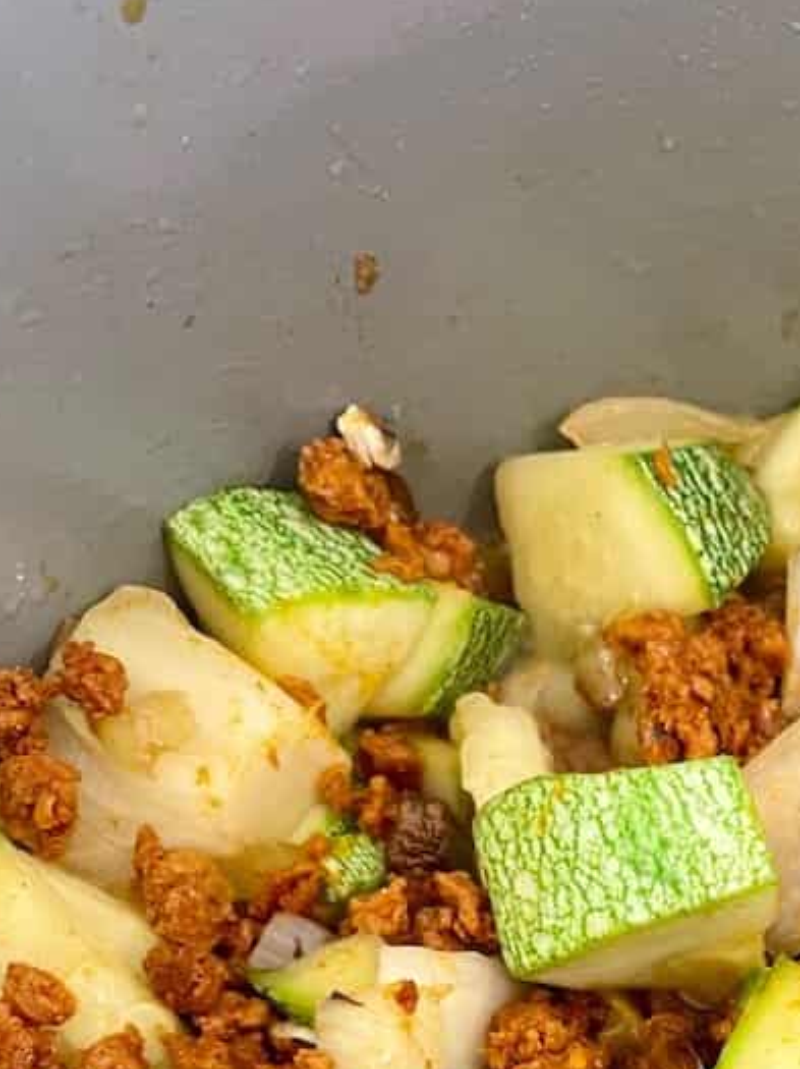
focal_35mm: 61
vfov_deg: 27.7
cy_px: 1293
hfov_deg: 22.4
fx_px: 1882
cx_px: 912
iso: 320
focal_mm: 5.1
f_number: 1.6
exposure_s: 1/60
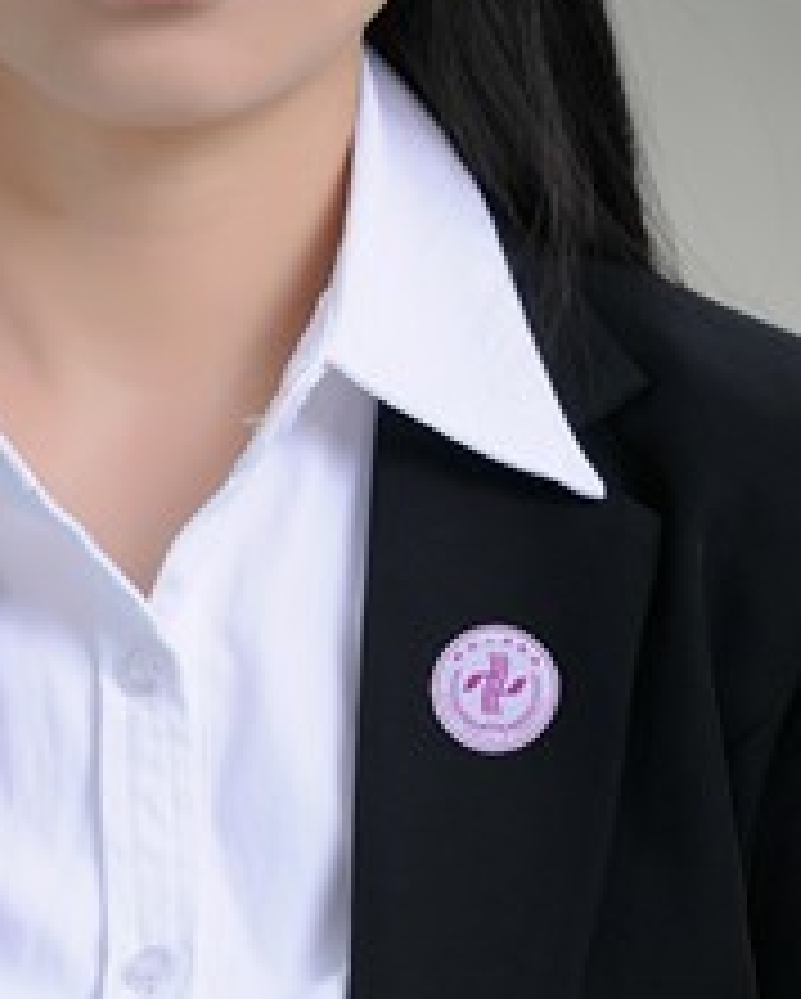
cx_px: 148
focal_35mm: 243
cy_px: 11
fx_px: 7190
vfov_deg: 7.9
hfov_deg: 6.4
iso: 160
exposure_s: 1/125
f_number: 5.6
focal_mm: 85
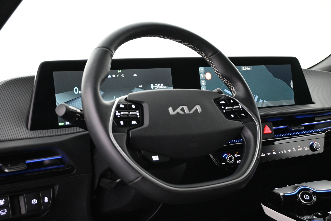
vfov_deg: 27.7
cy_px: 110
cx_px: 166
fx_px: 448
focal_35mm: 49
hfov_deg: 40.5
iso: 1600
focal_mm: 32.5
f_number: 5
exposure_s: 1/13
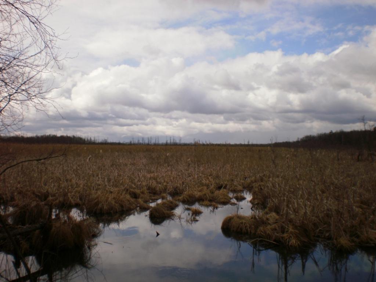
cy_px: 141
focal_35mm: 36
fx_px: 391
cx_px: 188
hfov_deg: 51.4
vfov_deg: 39.7
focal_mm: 6.3
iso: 100
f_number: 4.6
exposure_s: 1/800
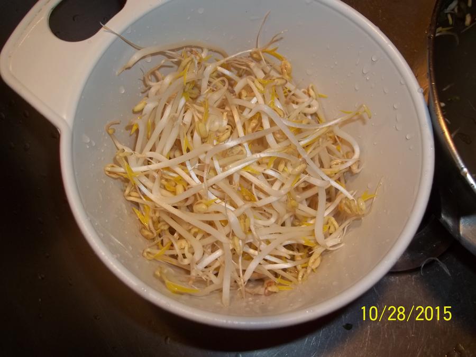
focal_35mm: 32
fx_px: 440
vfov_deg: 44.2
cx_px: 238
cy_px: 178
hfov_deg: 56.8
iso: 64
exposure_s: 1/30
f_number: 2.9
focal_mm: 5.7
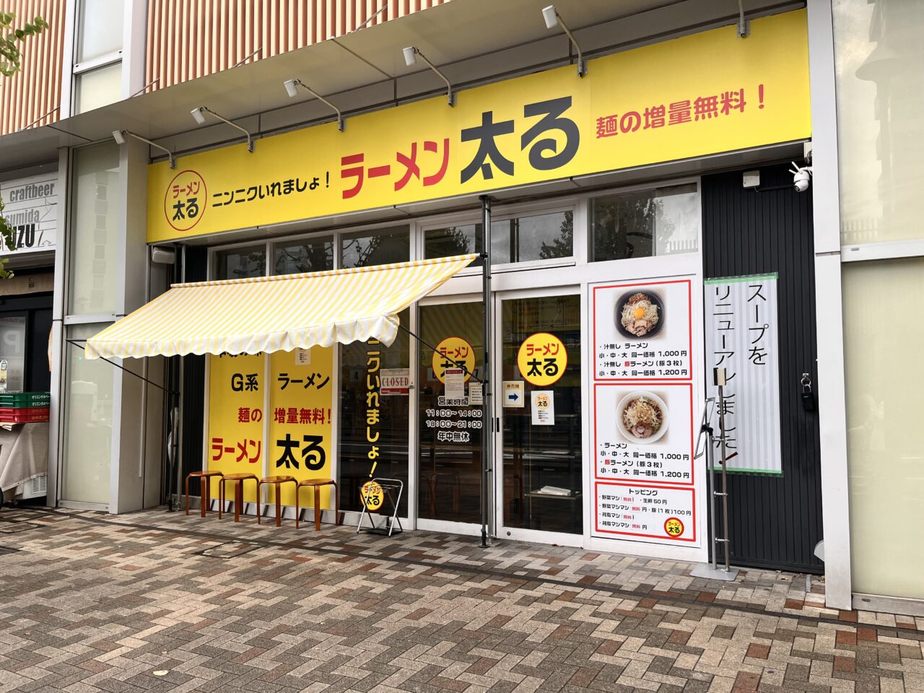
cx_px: 462
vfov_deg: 53.1
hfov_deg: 67.3
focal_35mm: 26
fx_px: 694
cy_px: 346
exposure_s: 1/696
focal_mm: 5.1
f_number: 1.6
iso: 50
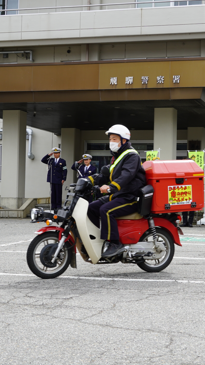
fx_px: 713
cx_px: 146
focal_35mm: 74
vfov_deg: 28.7
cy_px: 184
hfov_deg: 16.3
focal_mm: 31
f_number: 5
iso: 100
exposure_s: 1/320
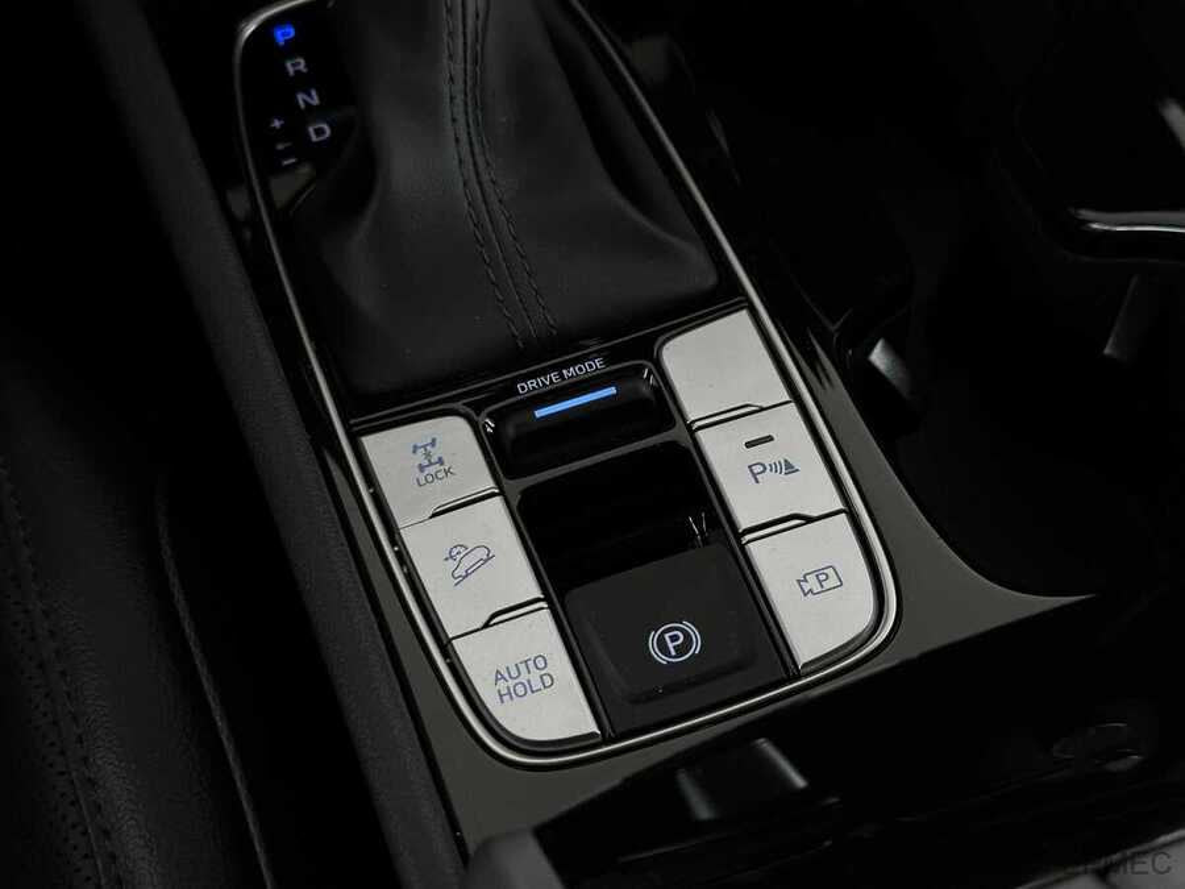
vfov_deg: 30.3
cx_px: 592
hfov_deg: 39.7
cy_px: 444
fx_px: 1643
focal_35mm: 48
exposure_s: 1/50
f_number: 1.78
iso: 100
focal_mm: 6.86
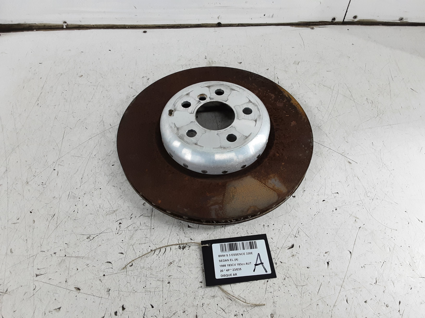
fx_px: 331
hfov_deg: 65.3
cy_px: 159
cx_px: 212
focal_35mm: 27
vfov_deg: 51.4
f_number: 1.9
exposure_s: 1/50
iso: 100
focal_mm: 2.91
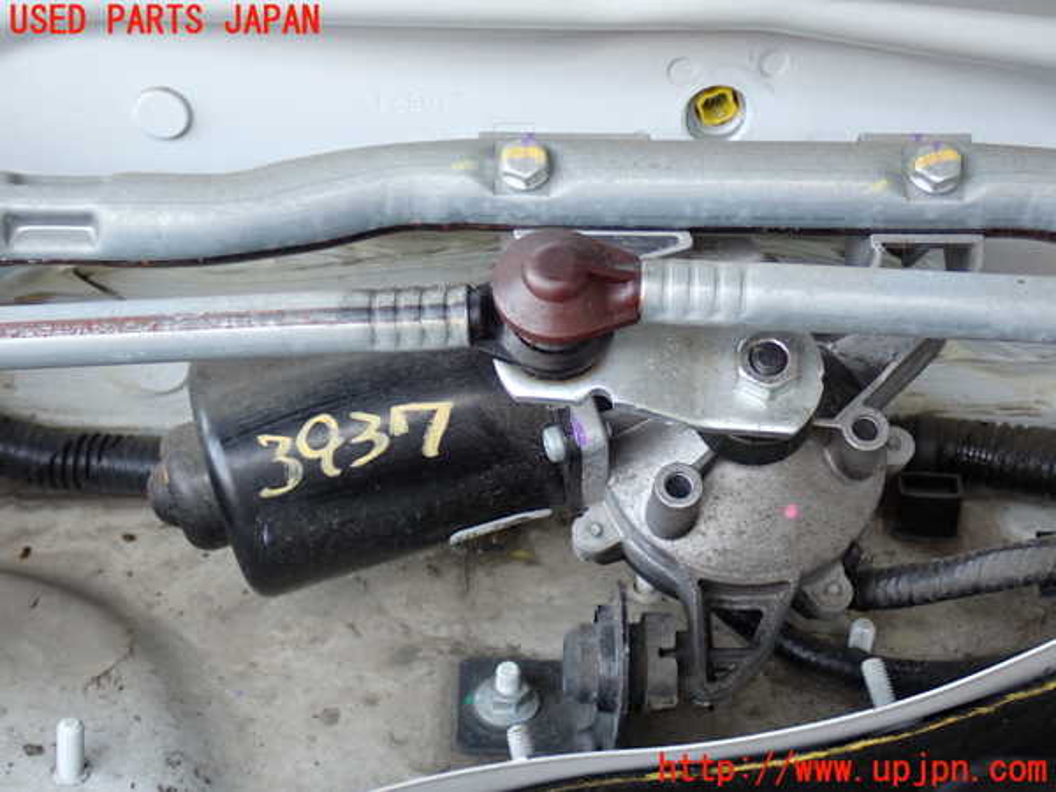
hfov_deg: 38.2
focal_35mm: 50
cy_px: 396
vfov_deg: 29.1
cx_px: 528
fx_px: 1525
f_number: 3.2
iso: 250
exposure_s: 1/50
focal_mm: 9.01
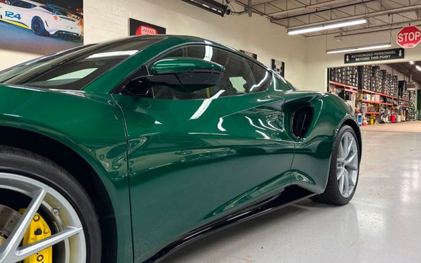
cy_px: 123
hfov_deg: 66.5
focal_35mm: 28
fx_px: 321
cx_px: 210
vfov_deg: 44.5
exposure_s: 1/60
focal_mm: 5.96
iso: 500
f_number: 1.6
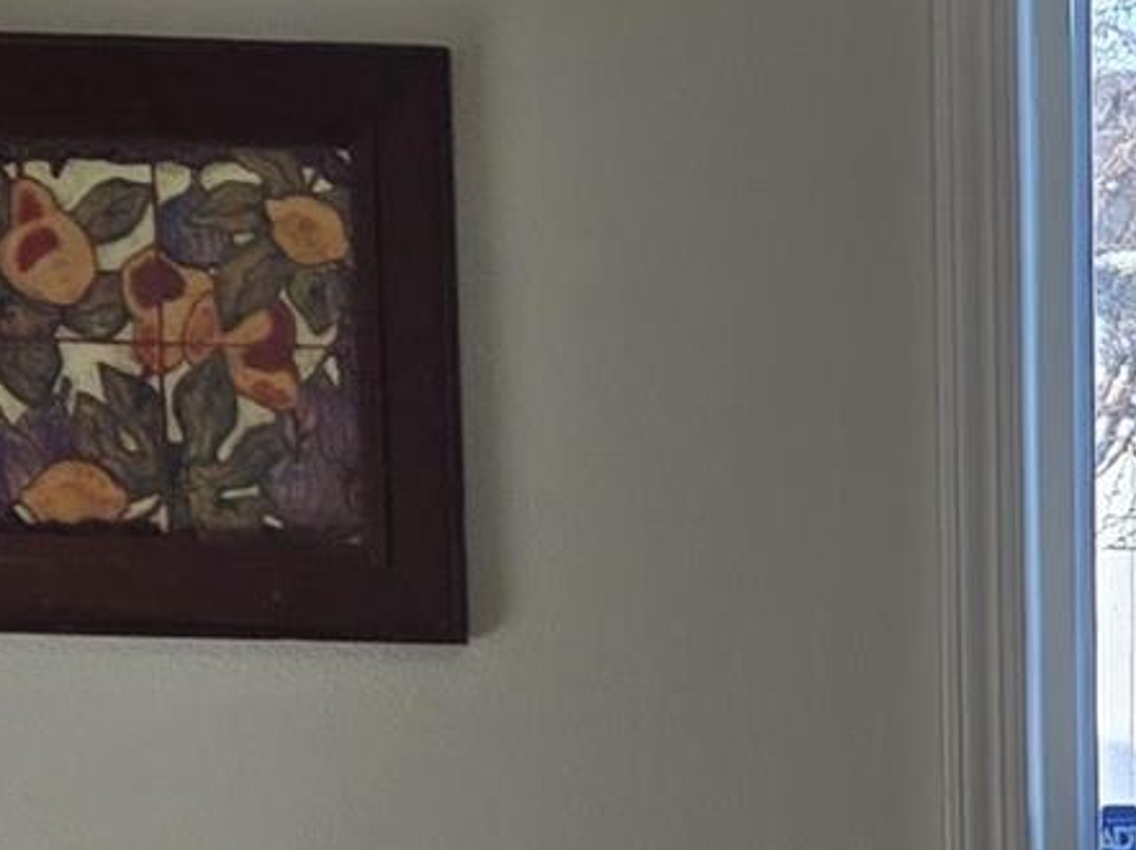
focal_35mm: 160
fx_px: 5248
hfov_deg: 11.9
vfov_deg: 9.0
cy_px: 1289
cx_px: 1632
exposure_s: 1/120
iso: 40
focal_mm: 5.4
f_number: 1.8
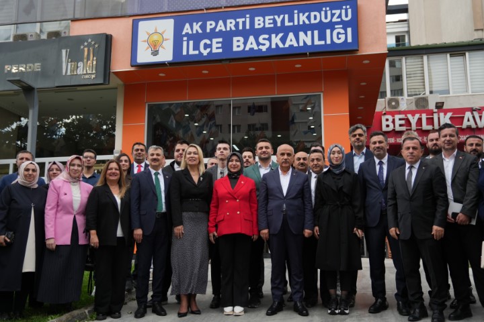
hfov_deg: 49.6
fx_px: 524
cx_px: 242
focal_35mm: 39
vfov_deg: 34.2
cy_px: 161
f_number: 2.8
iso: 400
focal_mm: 39
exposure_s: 1/1000
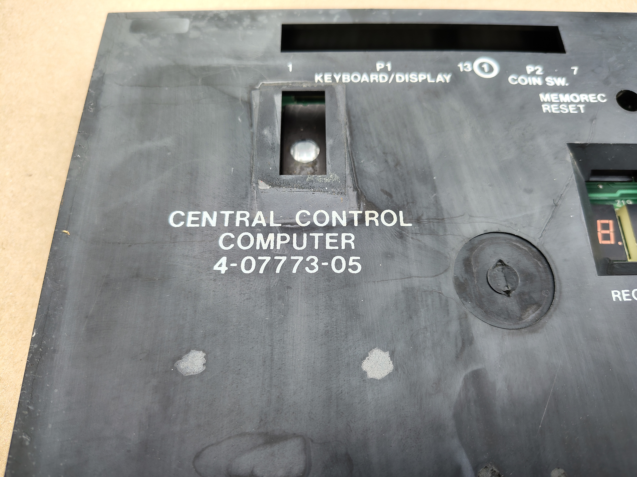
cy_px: 238
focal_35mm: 24
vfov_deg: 56.8
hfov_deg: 71.6
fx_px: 442
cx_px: 318
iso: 100
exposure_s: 1/249
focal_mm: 5.56
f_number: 1.8
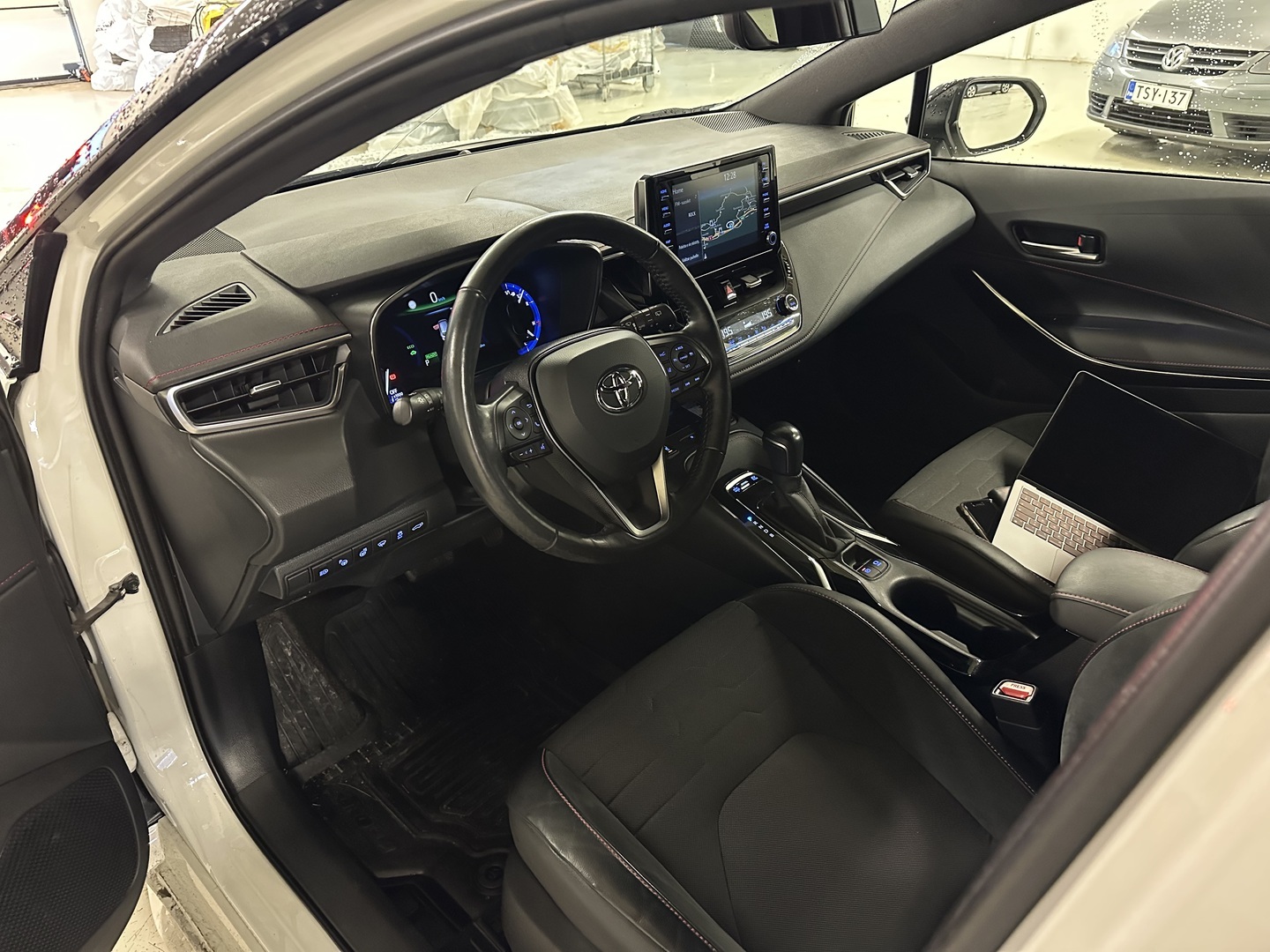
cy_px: 476
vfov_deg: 56.8
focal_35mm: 24
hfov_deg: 71.6
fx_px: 881
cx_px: 635
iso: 1000
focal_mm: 6.86
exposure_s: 1/33
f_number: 1.78
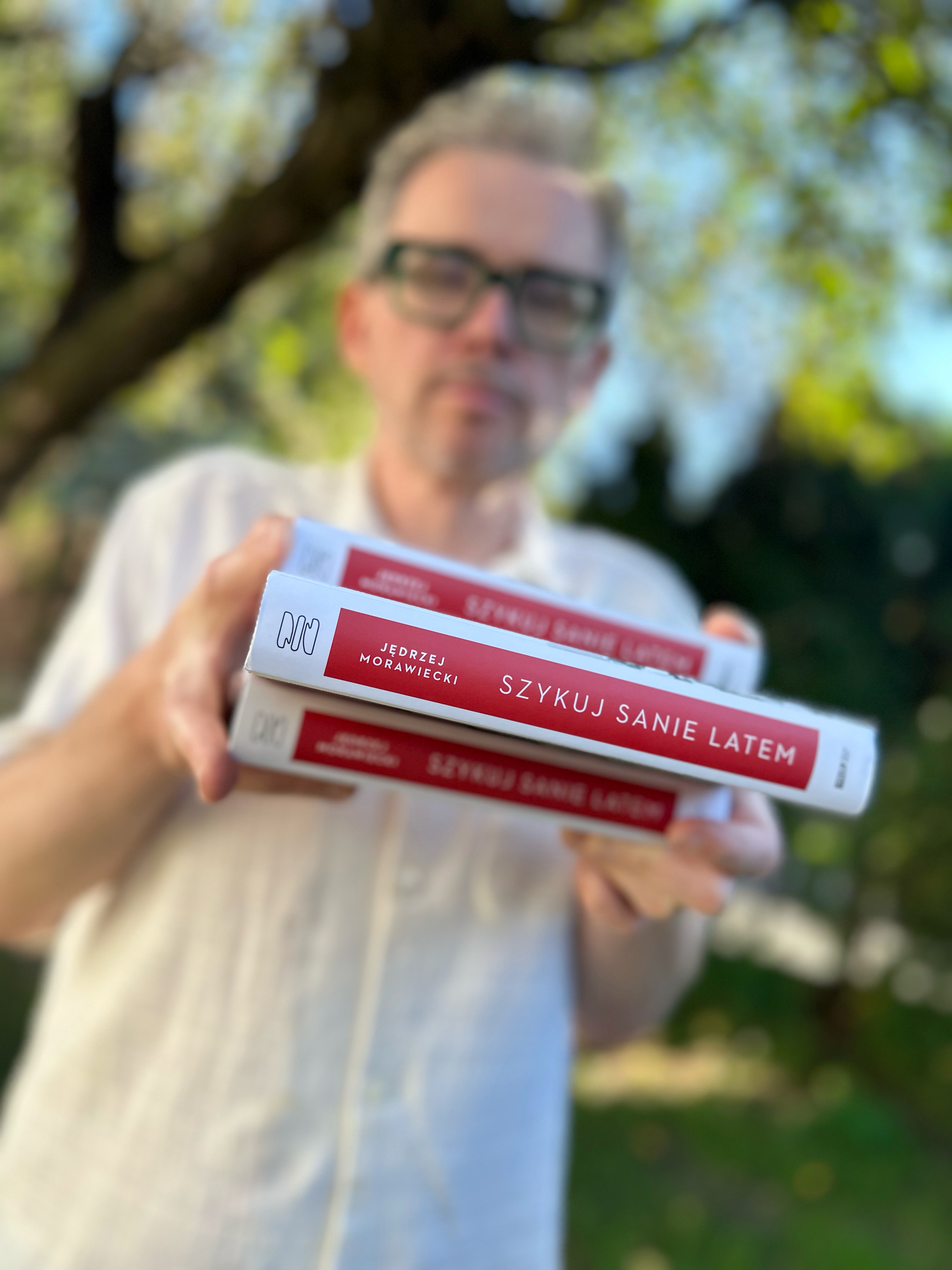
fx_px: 880
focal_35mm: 24
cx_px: 476
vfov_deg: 71.6
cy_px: 635
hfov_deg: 56.8
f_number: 1.78
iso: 80
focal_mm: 6.86
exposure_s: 1/594
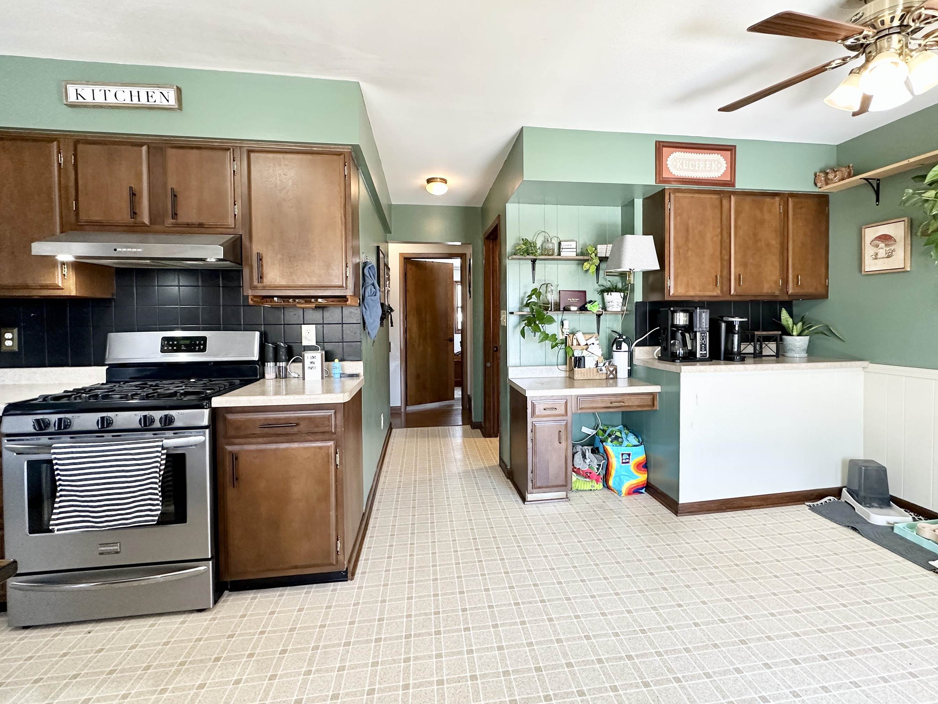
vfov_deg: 78.0
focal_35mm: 16
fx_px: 434
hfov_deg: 94.5
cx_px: 486
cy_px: 325
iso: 320
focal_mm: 2.22
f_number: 2.2
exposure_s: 1/120
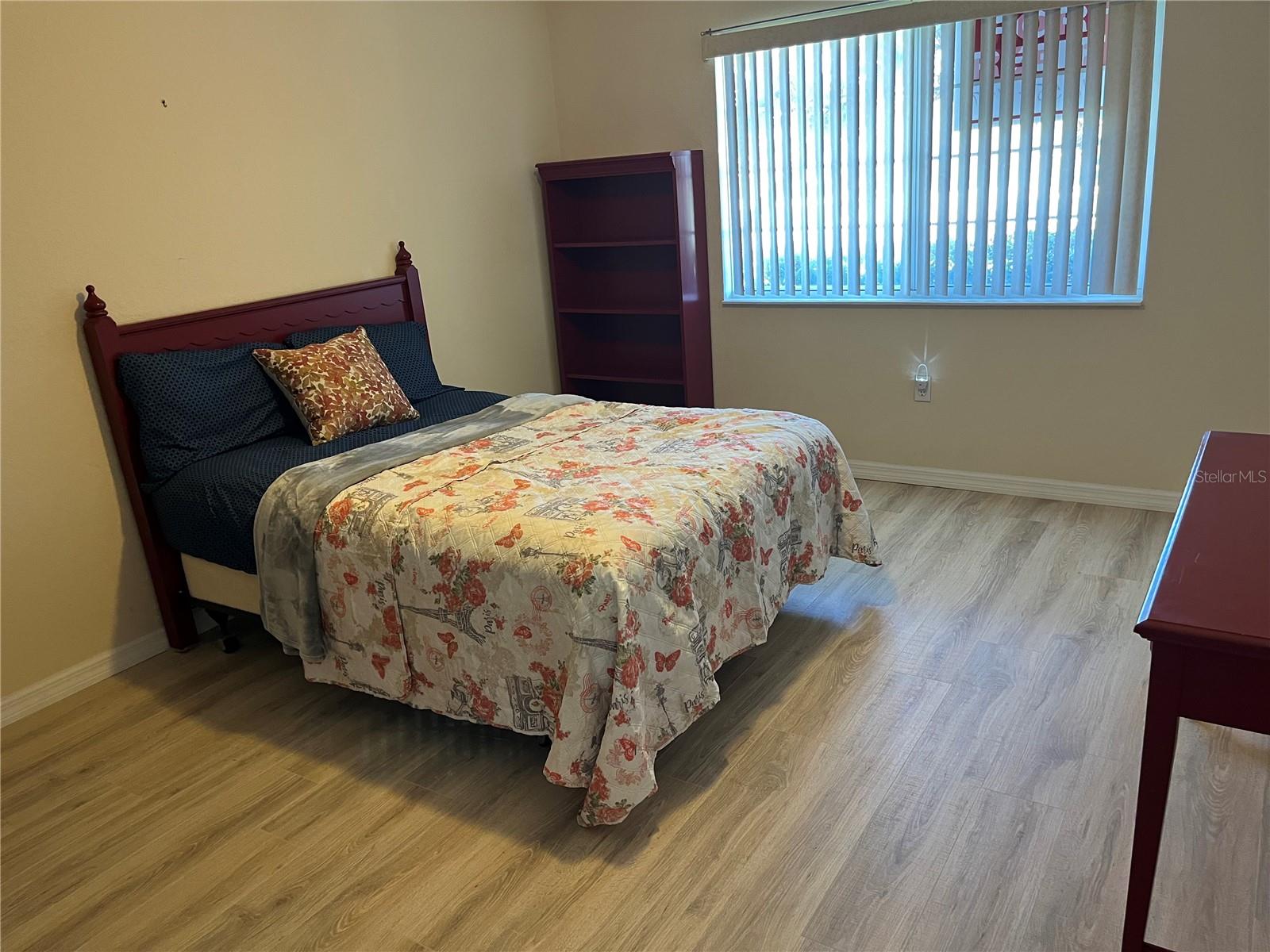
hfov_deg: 67.3
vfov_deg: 53.1
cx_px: 635
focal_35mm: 26
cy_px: 476
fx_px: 954
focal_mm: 5.1
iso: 250
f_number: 1.6
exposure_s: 1/60
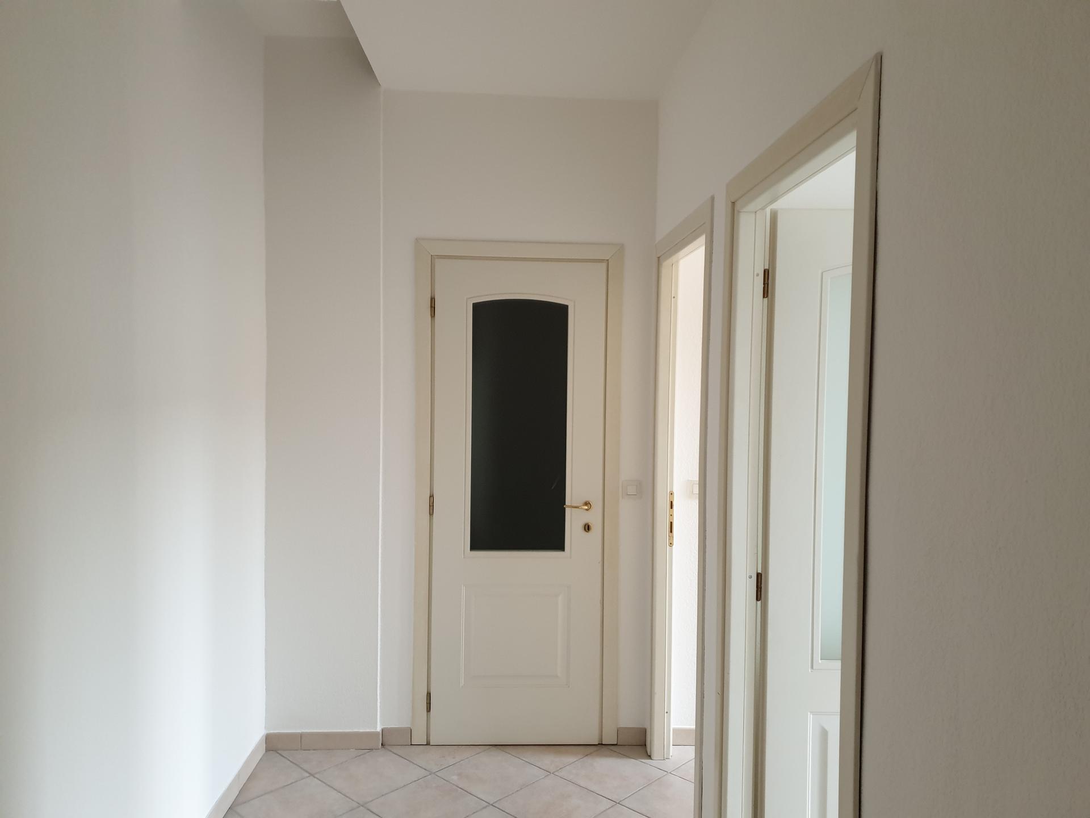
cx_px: 545
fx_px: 819
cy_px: 409
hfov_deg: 67.3
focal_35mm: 26
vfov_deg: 53.1
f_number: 1.5
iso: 200
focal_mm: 4.3
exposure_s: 1/50
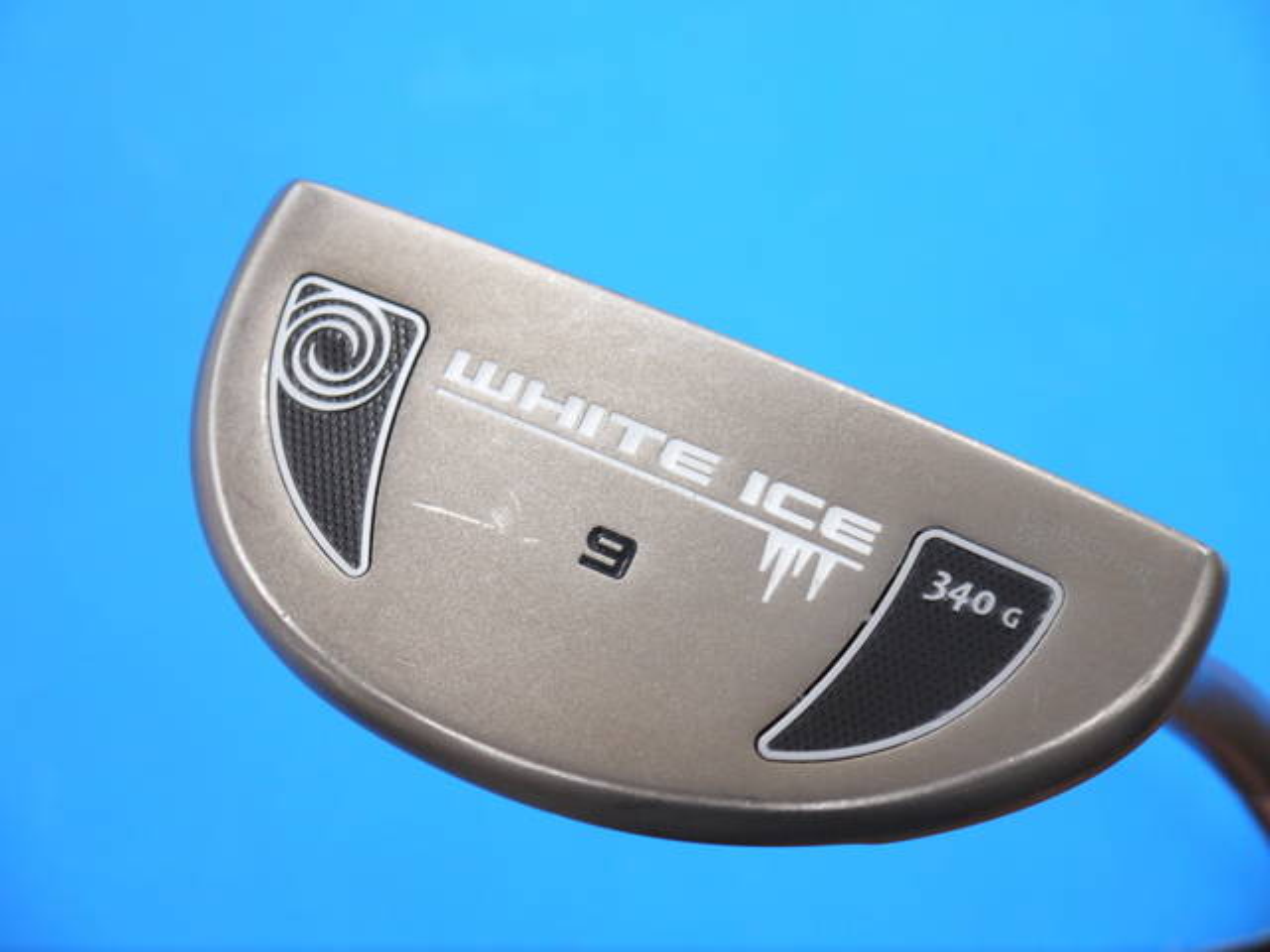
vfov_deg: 17.6
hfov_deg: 23.3
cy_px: 476
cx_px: 635
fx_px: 3082
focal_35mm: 84
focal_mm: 42
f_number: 5.6
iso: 640
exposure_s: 1/80
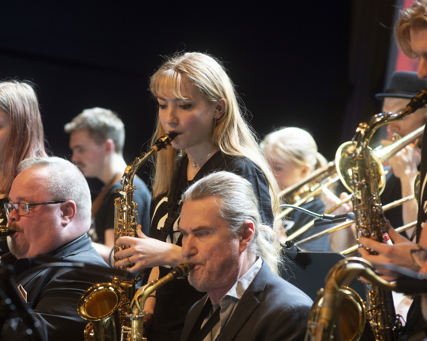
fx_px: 2149
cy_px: 203
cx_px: 205
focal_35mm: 170
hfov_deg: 11.3
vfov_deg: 9.1
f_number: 5
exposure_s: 1/125
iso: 1600
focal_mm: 125
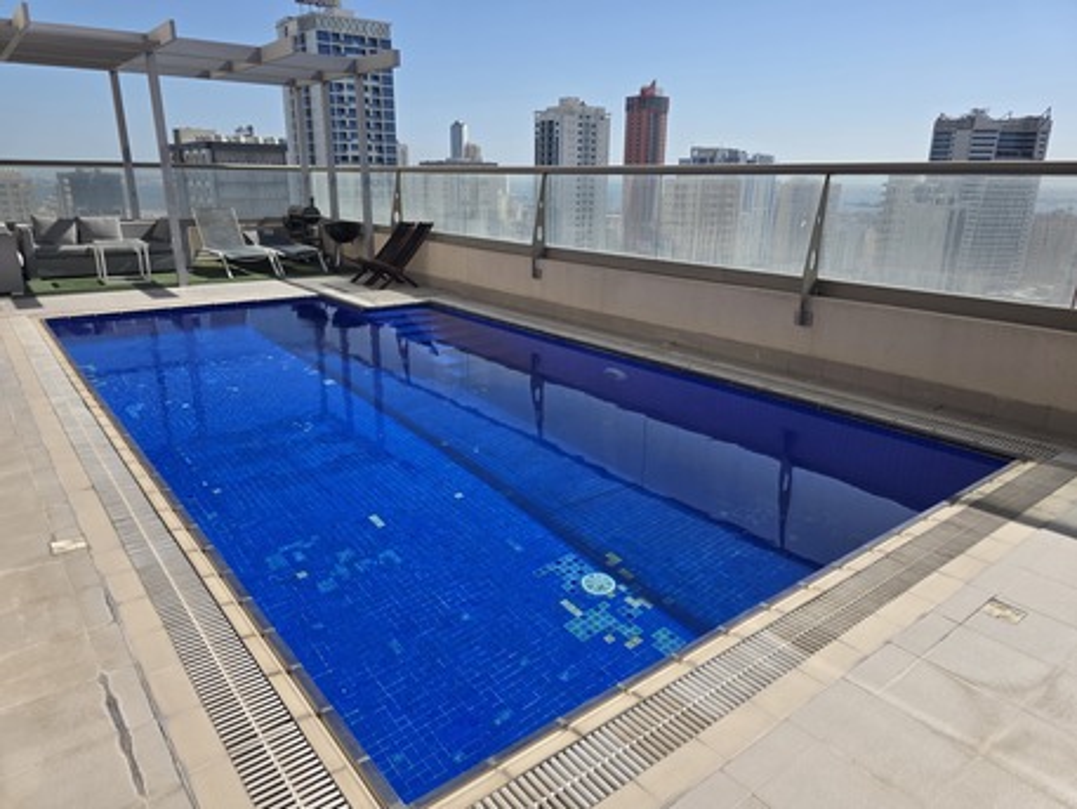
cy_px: 404
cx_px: 538
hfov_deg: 73.9
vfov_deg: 58.9
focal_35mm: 23
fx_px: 716
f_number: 1.7
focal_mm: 6.3
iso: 64
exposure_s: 1/7944
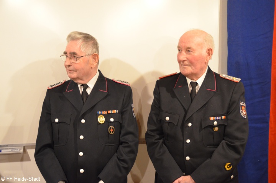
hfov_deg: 41.2
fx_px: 367
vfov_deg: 28.0
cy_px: 92
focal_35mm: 48
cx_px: 138
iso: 3200
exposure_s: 1/20
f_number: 4.2
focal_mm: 32
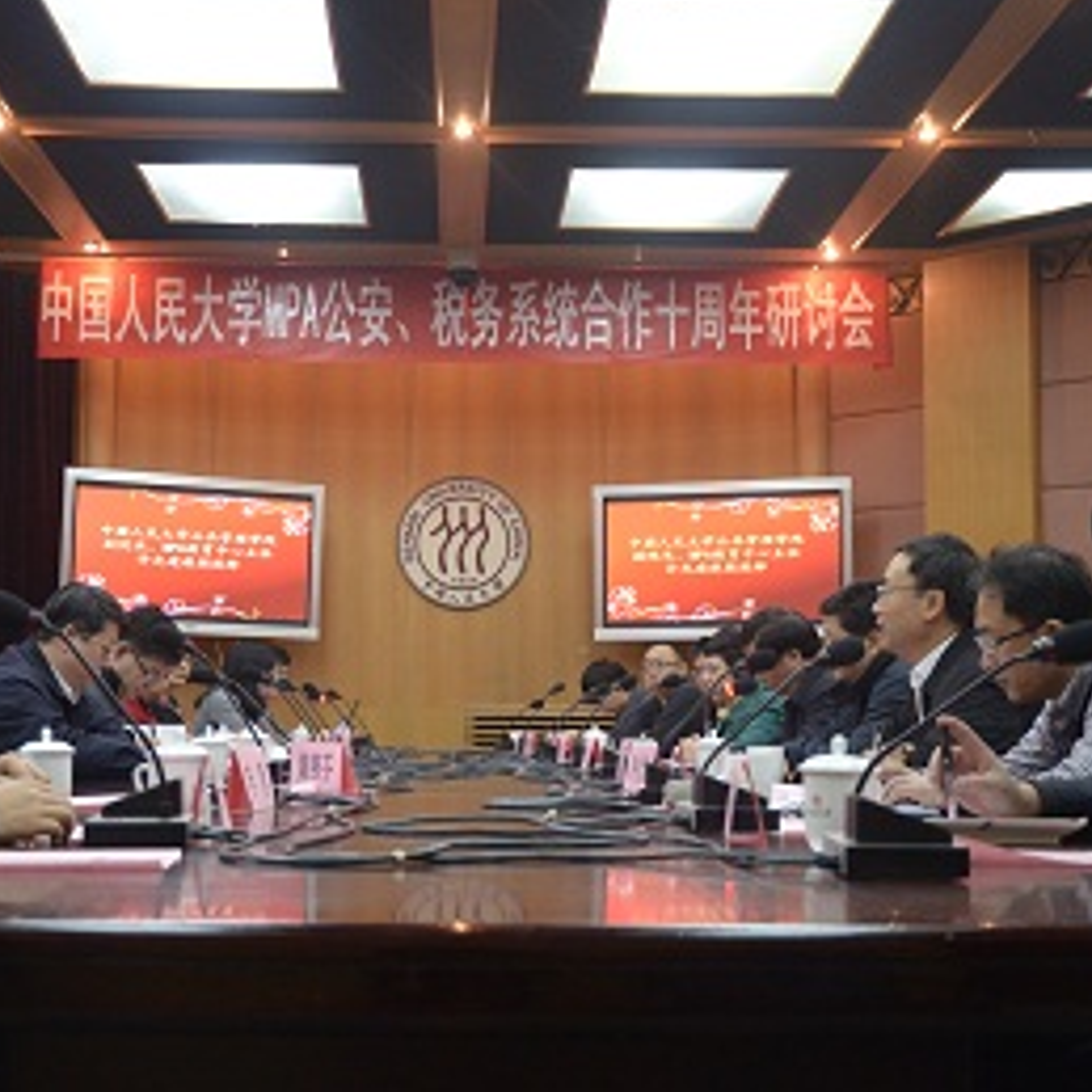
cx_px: 489
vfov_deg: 33.4
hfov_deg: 33.4
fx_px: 1820
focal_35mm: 51
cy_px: 544
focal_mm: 26
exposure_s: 1/50
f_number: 4
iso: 1400
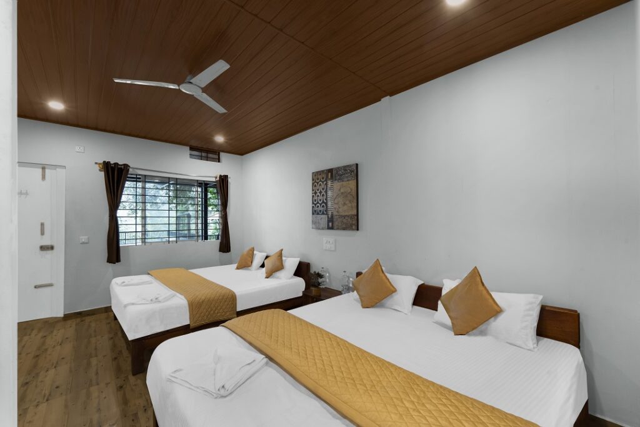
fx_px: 249
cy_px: 214
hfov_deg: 104.2
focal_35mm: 14
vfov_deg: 81.2
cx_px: 320
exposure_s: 2
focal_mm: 14
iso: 80
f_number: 11
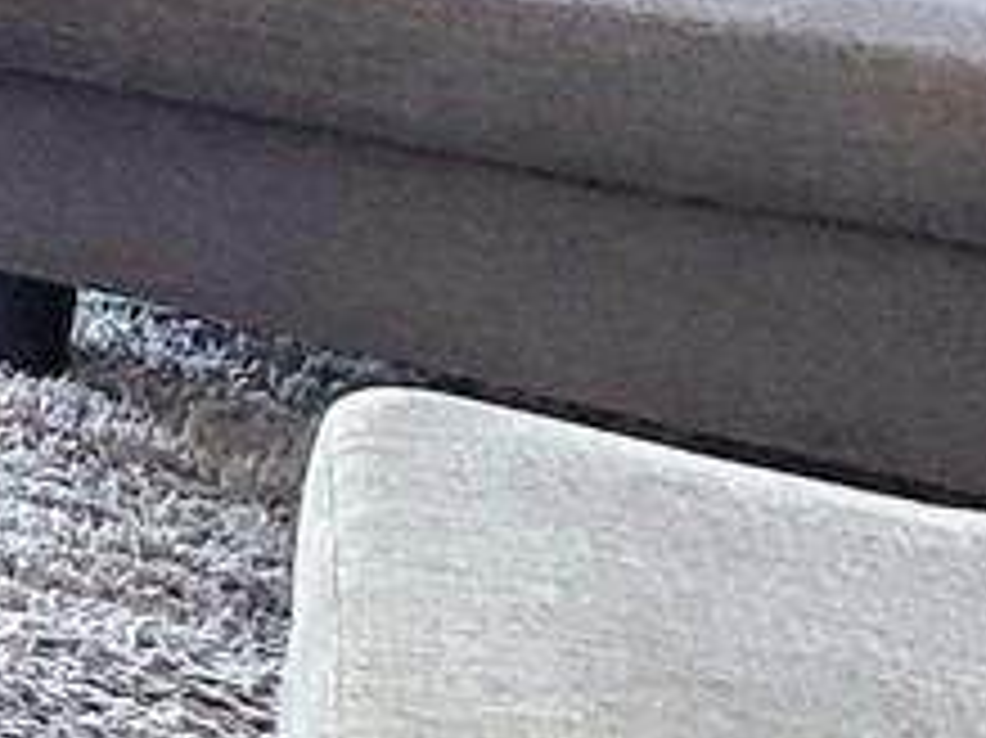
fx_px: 2704
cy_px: -950
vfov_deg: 12.6
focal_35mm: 95
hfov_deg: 10.9
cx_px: -2112
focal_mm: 2.2
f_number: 2.2
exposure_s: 1/50
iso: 250
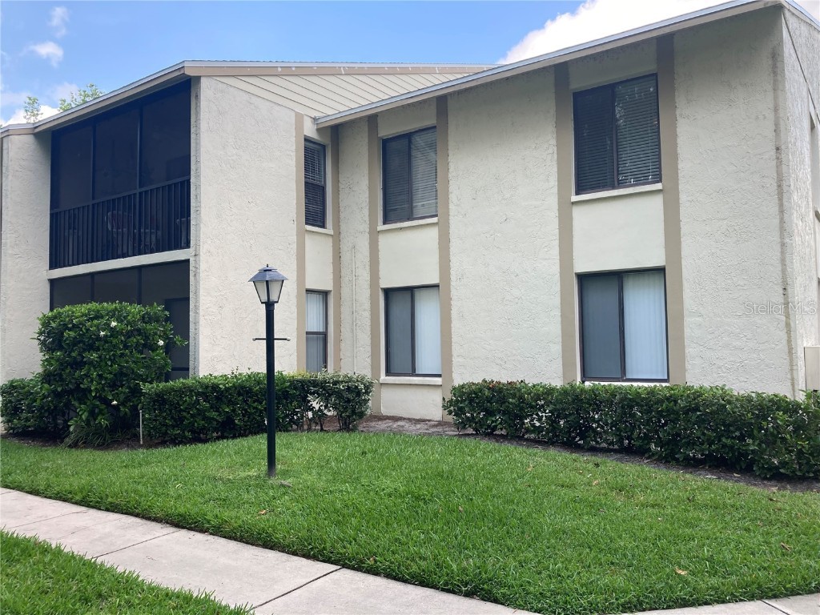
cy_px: 308
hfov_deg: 63.4
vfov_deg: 49.7
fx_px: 663
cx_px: 410
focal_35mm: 28
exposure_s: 1/312
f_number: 1.8
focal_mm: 3.99
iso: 20
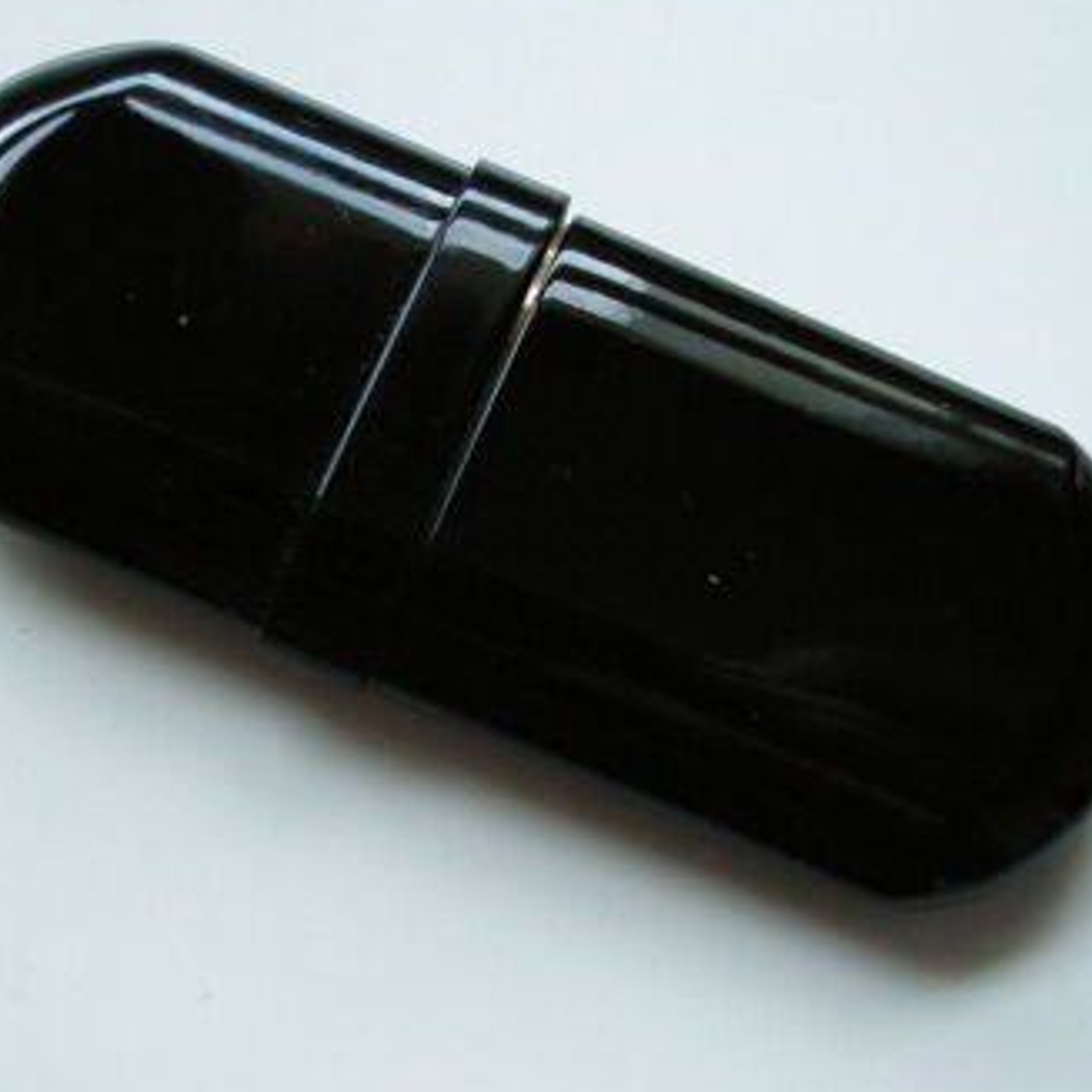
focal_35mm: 61
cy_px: 558
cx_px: 571
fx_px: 2177
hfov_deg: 28.2
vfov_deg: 28.2
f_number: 3.1
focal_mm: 10.1
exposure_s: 1/58.5
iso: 400
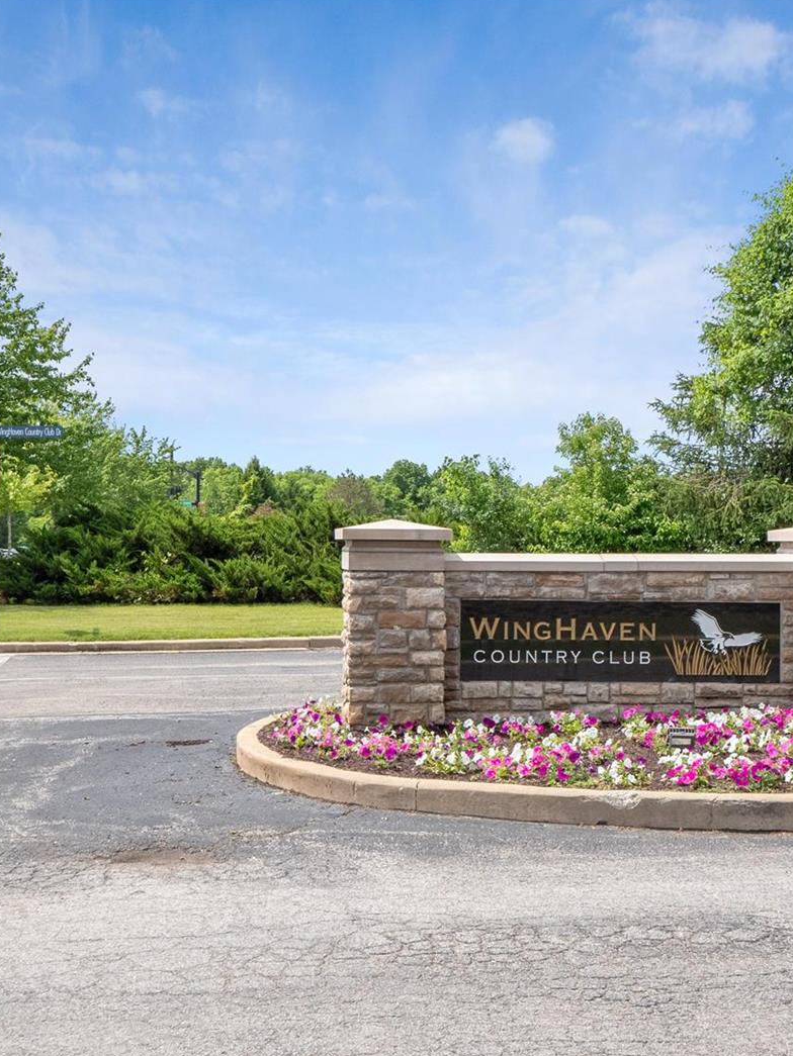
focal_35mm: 53
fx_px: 1619
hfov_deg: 27.5
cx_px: 349
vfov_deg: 36.2
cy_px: 532
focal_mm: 18
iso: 400
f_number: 8
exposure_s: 1/640
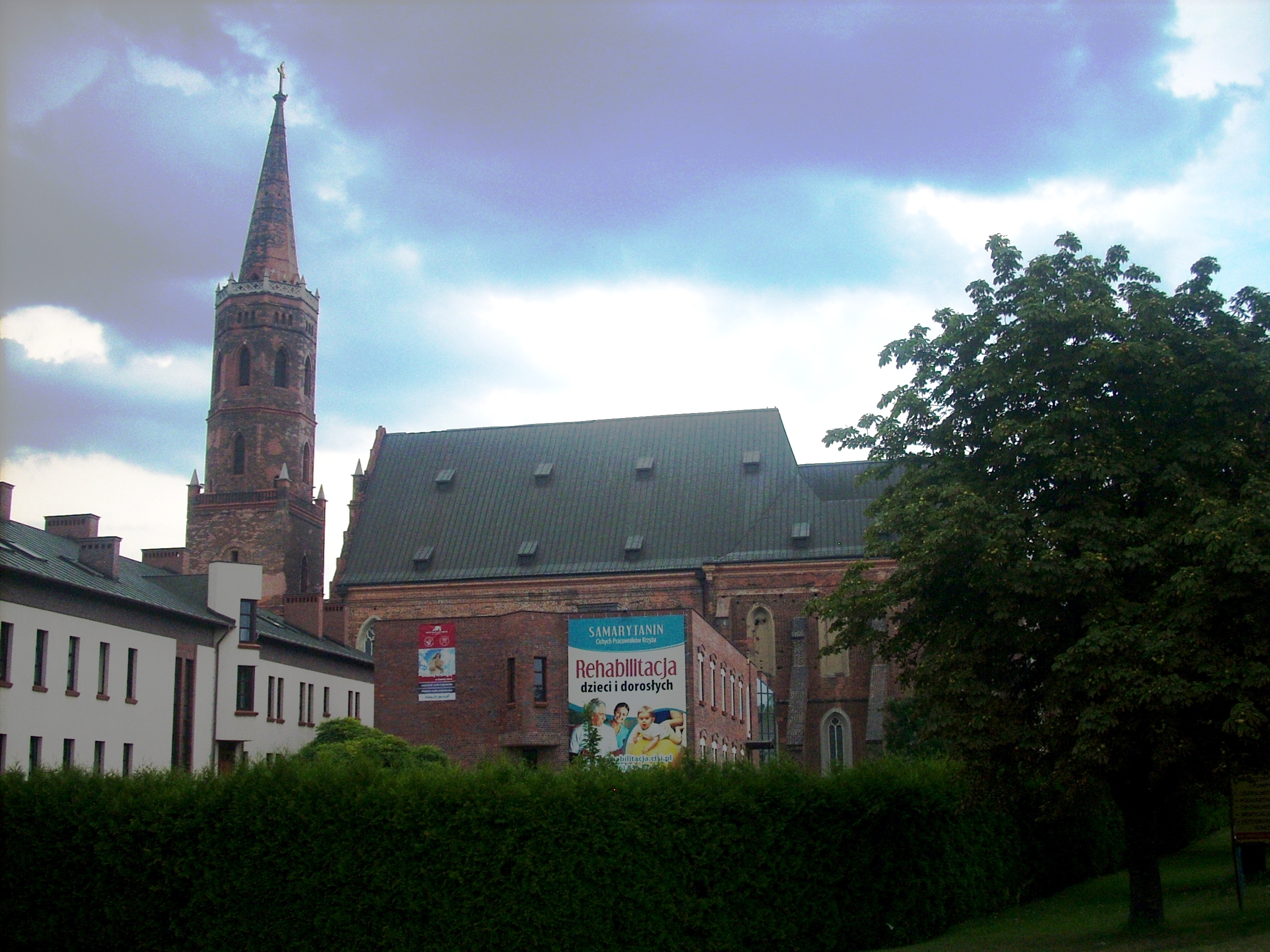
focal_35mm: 37
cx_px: 635
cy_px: 476
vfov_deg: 38.7
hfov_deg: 50.1
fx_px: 1357
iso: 64
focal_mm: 6.2
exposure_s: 1/324
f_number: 2.8
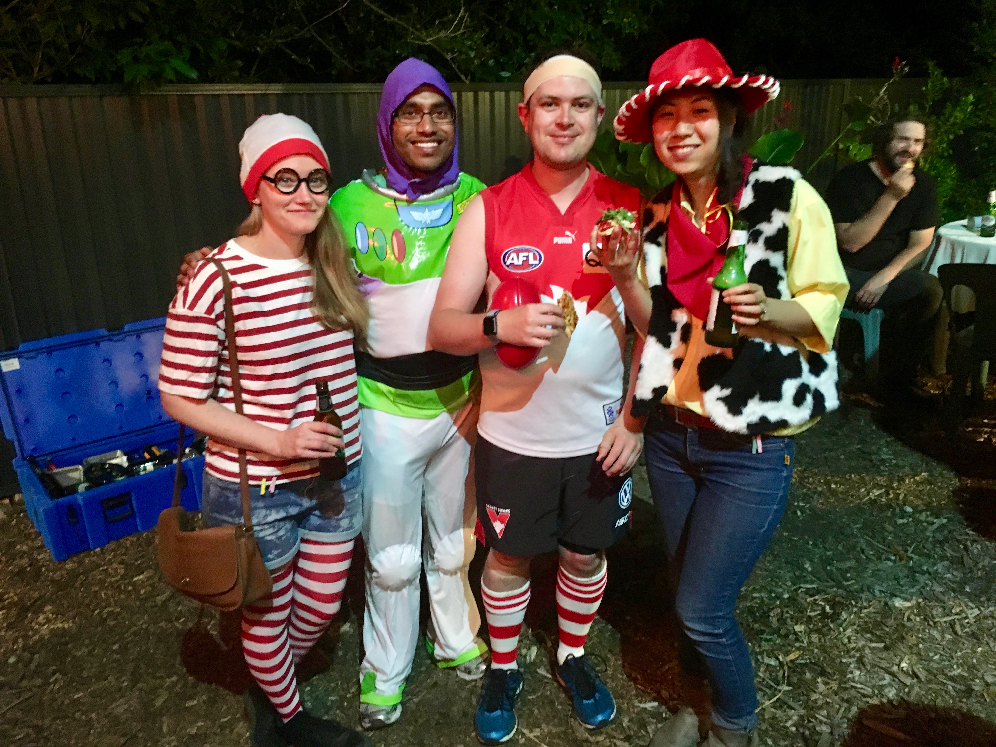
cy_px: 374
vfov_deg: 48.2
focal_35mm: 29
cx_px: 498
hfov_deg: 61.7
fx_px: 834
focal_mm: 4.15
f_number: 2.2
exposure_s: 1/17
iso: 400
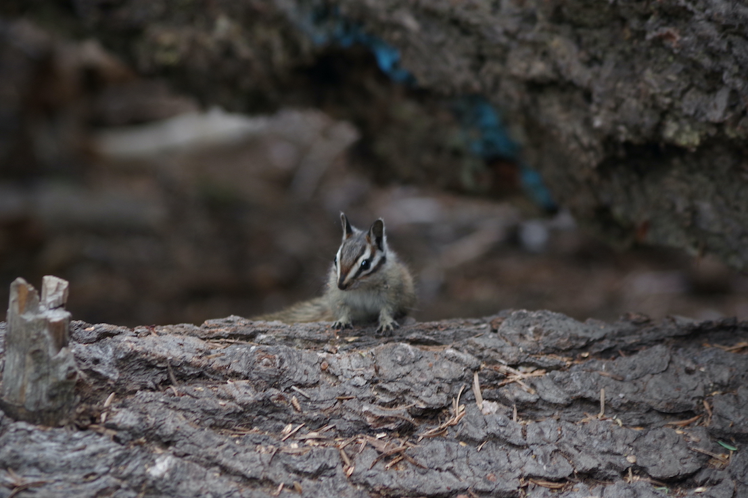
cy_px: 249
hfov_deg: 7.2
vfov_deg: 4.8
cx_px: 374
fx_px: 5920
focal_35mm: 285
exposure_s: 1/20
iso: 400
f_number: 5.6
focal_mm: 190
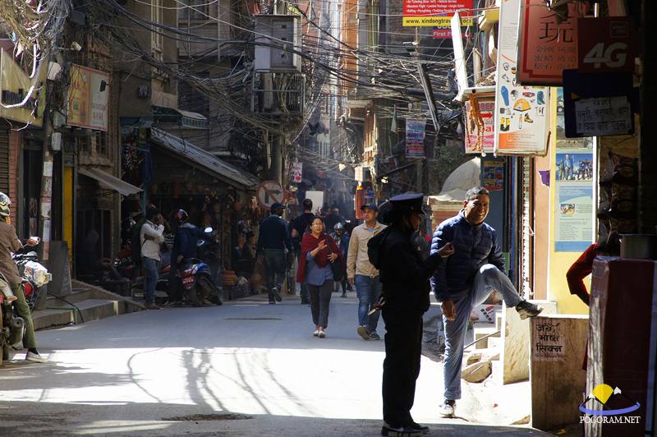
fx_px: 2872
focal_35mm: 158
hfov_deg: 13.1
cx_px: 328
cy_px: 218
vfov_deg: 8.7
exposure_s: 1/160
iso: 400
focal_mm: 105
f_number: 7.1
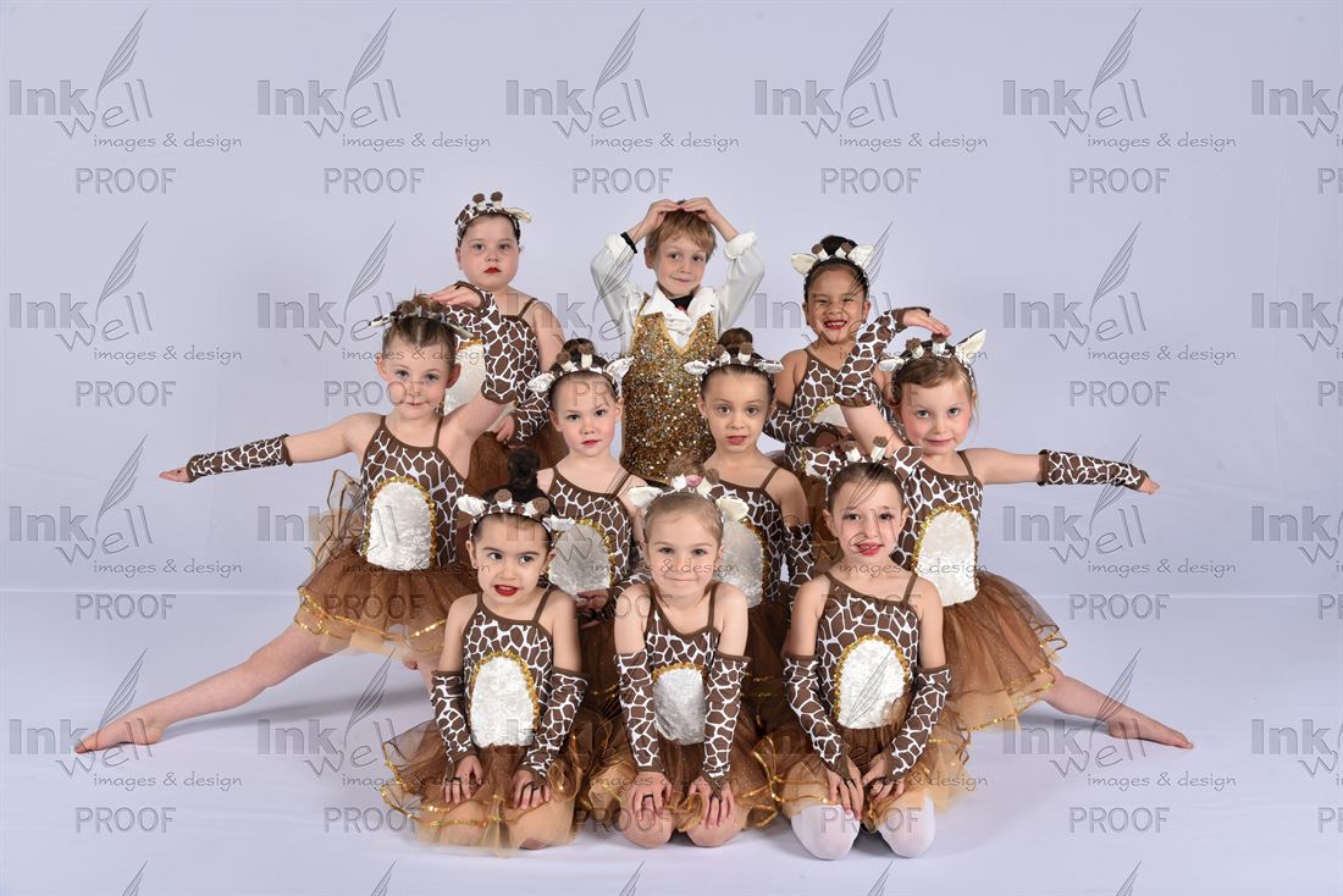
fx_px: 1194
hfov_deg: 58.7
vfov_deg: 41.1
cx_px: 672
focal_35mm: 32
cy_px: 448
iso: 250
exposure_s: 1/200
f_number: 8
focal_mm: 32
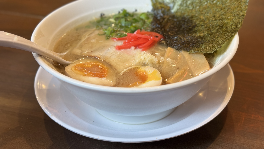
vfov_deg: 22.6
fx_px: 371
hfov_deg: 39.2
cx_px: 131
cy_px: 54
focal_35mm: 53
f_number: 1.78
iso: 80
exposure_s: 1/60
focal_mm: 6.76
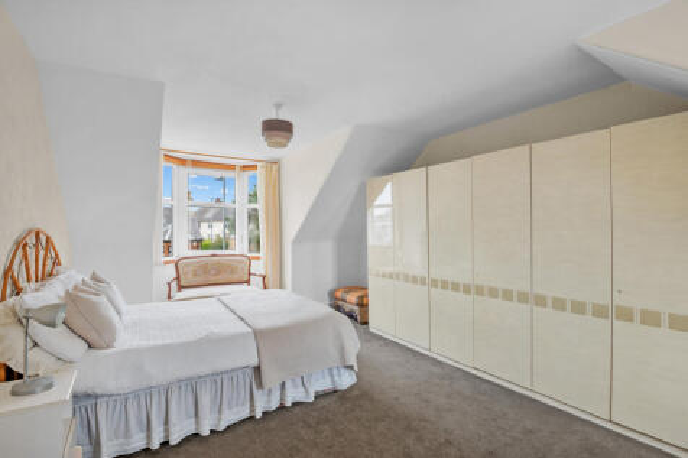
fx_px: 306
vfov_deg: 73.7
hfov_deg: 96.8
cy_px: 229
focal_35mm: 16
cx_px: 344
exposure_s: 1/3
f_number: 9
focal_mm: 16
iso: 250
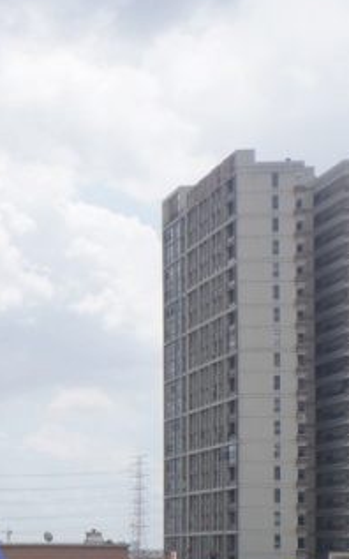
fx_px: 1203
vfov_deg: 25.0
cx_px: -428
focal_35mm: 79
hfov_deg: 13.3
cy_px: 555
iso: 100
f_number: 8
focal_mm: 16
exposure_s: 1/320
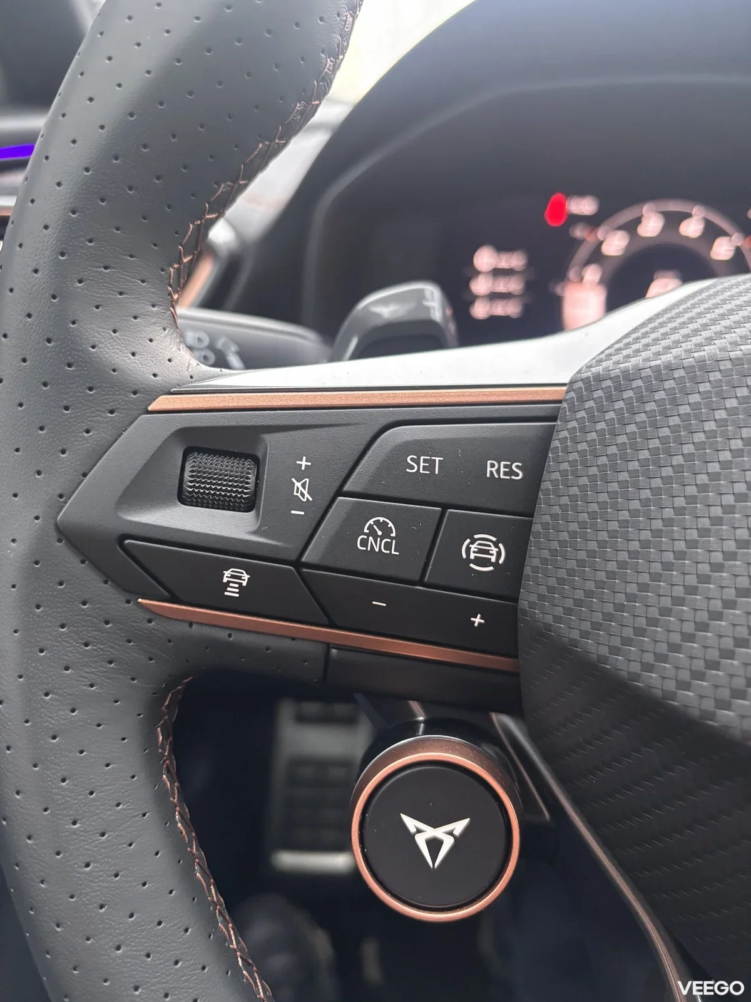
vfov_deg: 67.3
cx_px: 376
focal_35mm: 26
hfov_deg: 53.1
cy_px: 501
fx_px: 752
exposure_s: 1/58
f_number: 1.6
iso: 500
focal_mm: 5.96
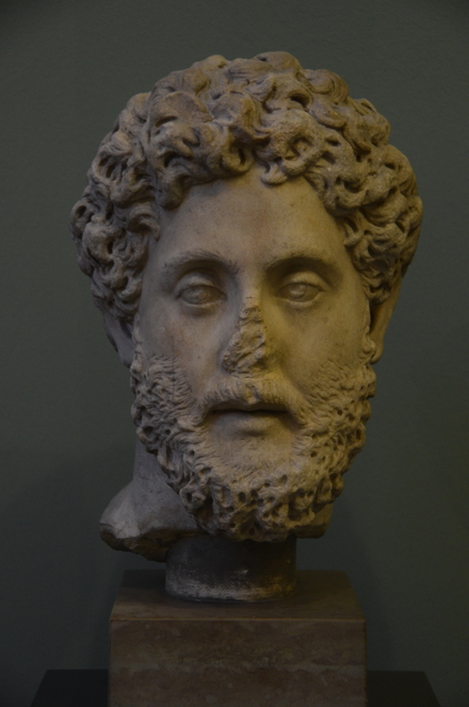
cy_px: 354
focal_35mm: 90
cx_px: 234
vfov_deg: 22.7
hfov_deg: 15.1
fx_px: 1766
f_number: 4.8
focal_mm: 60
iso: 1250
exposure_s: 1/10
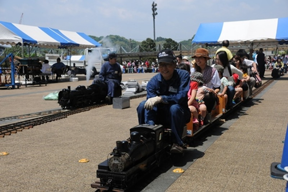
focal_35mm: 46
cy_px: 96
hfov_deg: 42.4
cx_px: 144
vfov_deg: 28.9
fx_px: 372
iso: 800
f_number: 5.6
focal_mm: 31
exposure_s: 1/5000
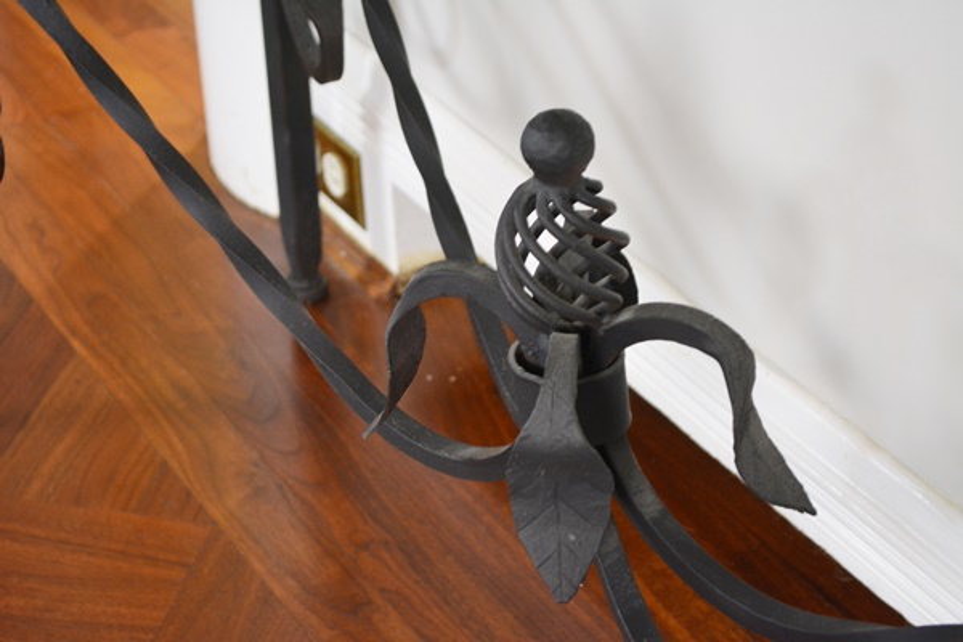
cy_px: 321
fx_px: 2207
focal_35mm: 82
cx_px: 482
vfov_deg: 16.6
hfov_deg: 24.6
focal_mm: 55
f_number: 5.6
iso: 1600
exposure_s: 1/30
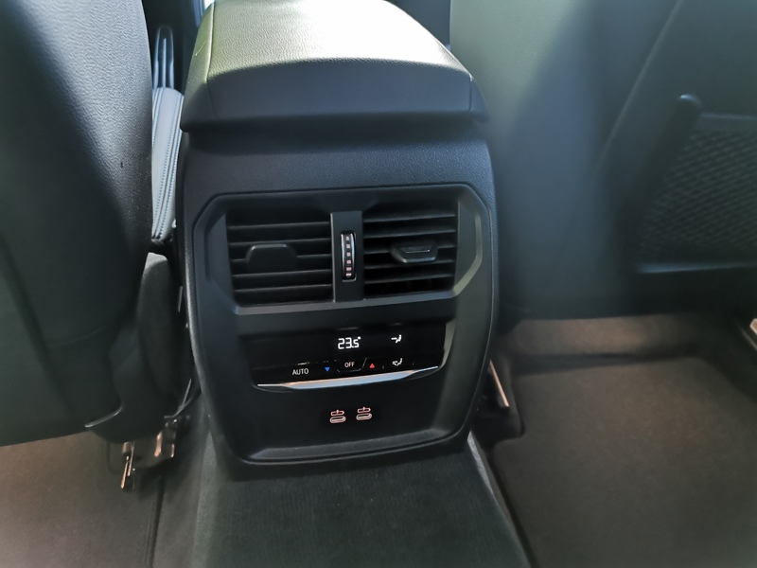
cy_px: 284
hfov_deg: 65.3
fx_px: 590
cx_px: 378
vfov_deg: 51.4
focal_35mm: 27
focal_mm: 5.58
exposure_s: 1/50
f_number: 1.8
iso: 320
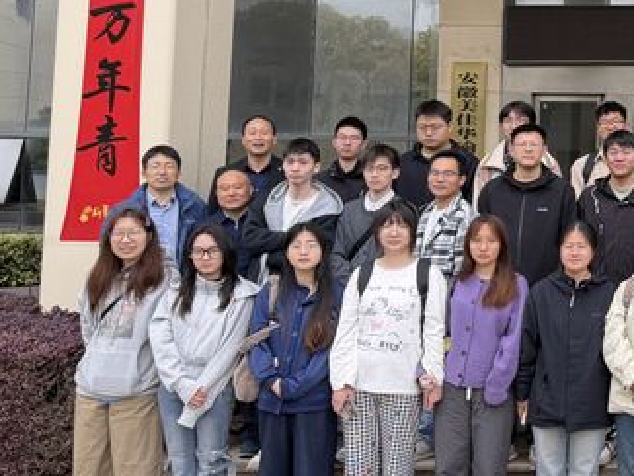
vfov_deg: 24.5
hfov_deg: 28.2
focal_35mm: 59
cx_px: 776
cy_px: 109
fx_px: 1081
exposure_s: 1/315
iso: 100
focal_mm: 6.76
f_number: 1.78
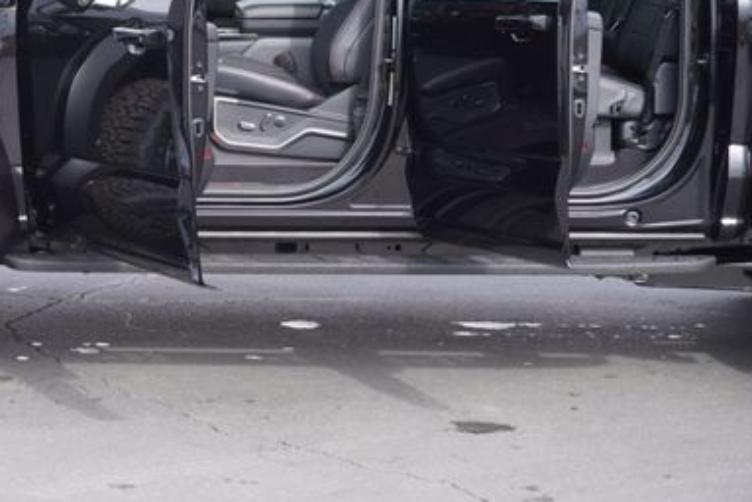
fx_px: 2254
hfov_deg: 18.8
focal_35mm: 108
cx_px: 149
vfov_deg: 12.7
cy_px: 92
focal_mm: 43
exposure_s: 1/80
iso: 100
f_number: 5.6
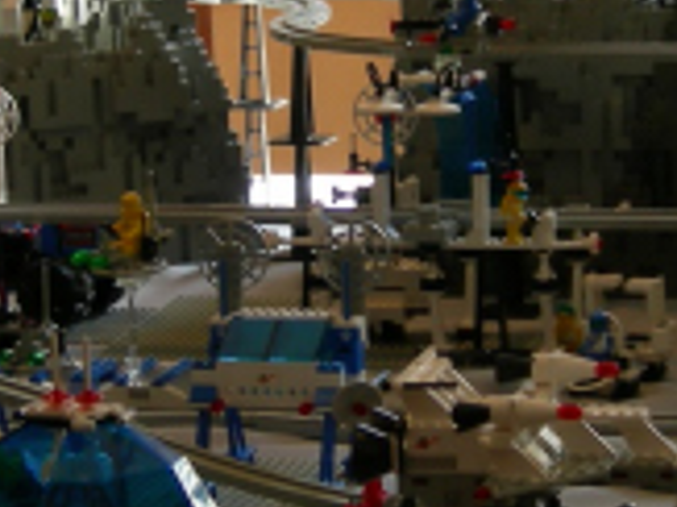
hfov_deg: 11.4
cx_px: 365
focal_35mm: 173
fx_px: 3381
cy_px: 87
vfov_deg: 8.6
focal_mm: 9.1
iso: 64
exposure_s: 1/37
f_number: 2.9
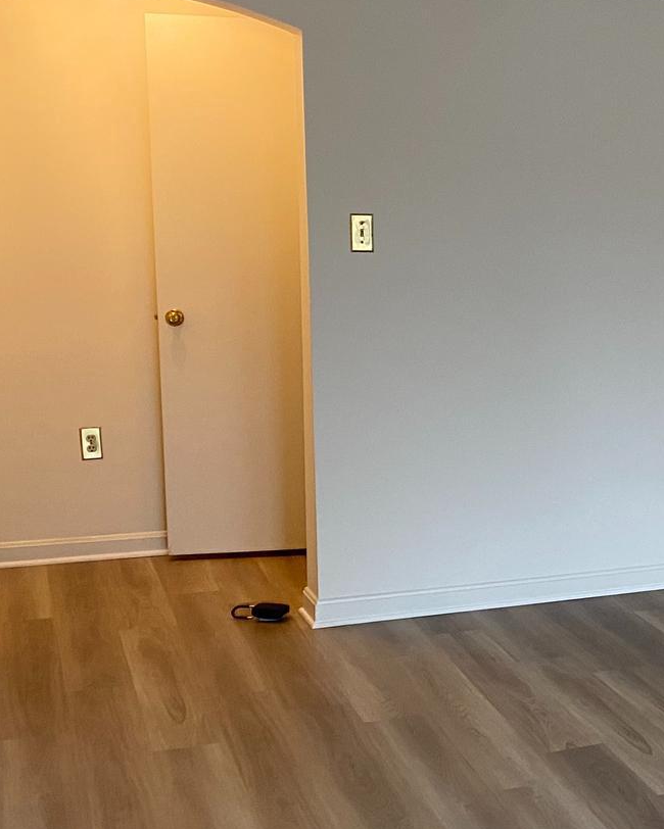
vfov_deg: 29.6
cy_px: 418
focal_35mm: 64
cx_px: 863
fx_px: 1572
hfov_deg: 21.6
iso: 125
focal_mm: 4.25
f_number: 1.8
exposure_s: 1/60
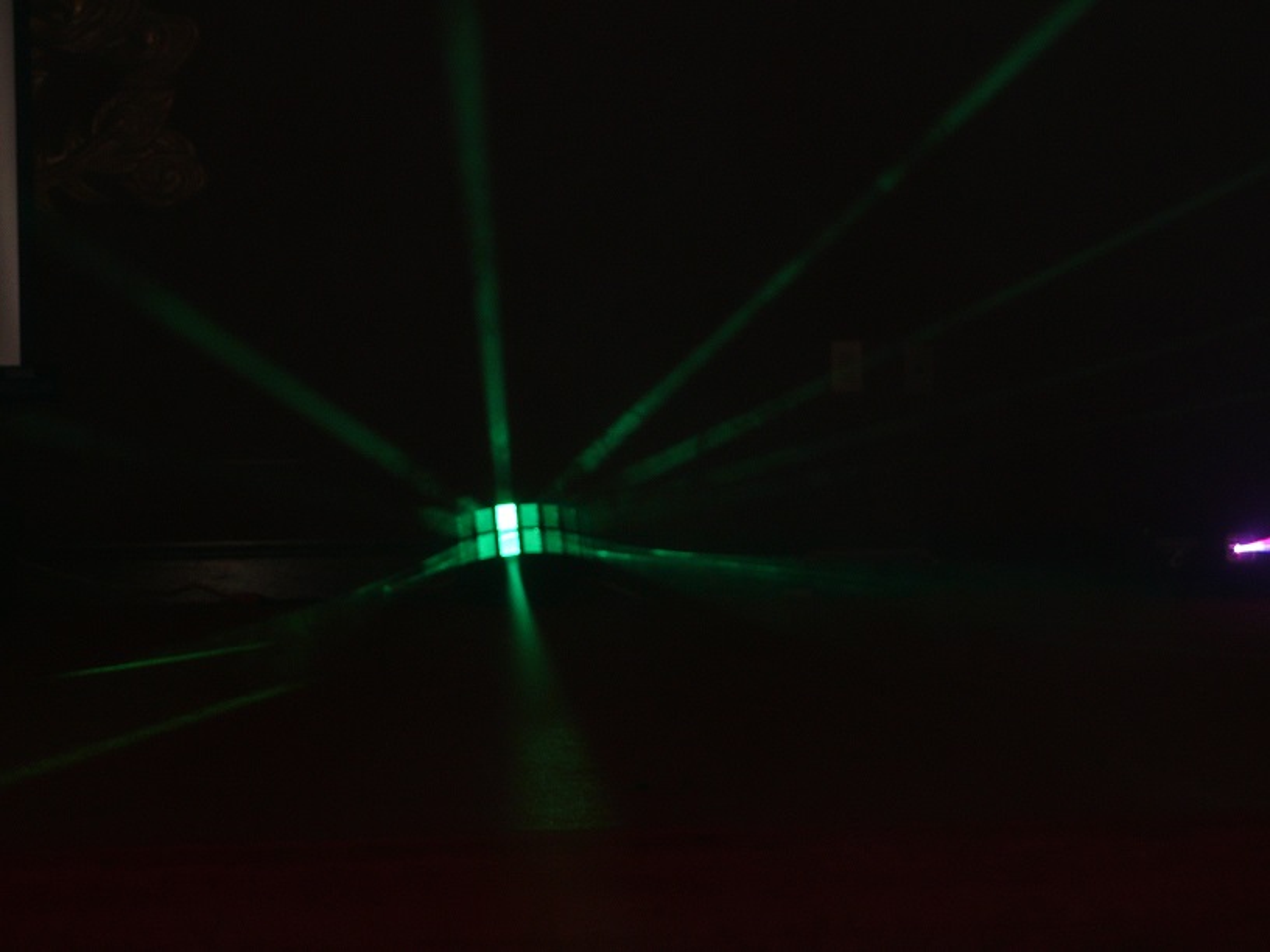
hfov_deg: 22.0
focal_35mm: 89
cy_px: 476
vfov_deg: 16.6
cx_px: 635
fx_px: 3265
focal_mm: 16.9
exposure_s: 1/30
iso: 100
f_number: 4
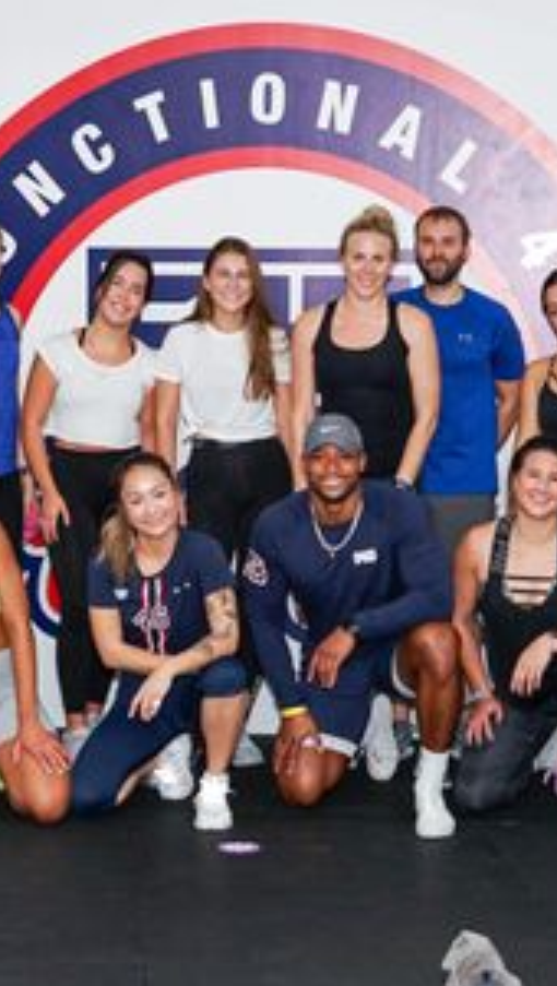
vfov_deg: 23.9
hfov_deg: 13.6
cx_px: 233
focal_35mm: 89
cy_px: 475
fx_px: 2330
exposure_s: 1/160
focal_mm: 50
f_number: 6.3
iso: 1250
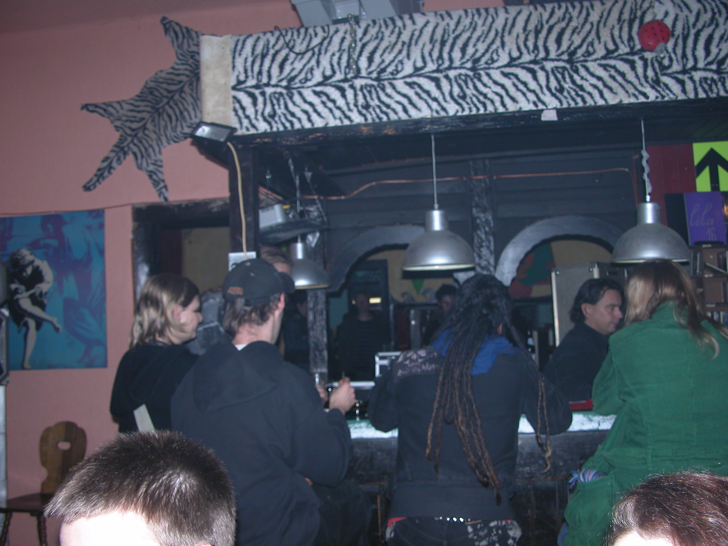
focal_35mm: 35
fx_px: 736
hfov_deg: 52.6
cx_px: 364
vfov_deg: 40.7
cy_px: 273
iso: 100
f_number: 2.8
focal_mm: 8.9
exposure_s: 1/60
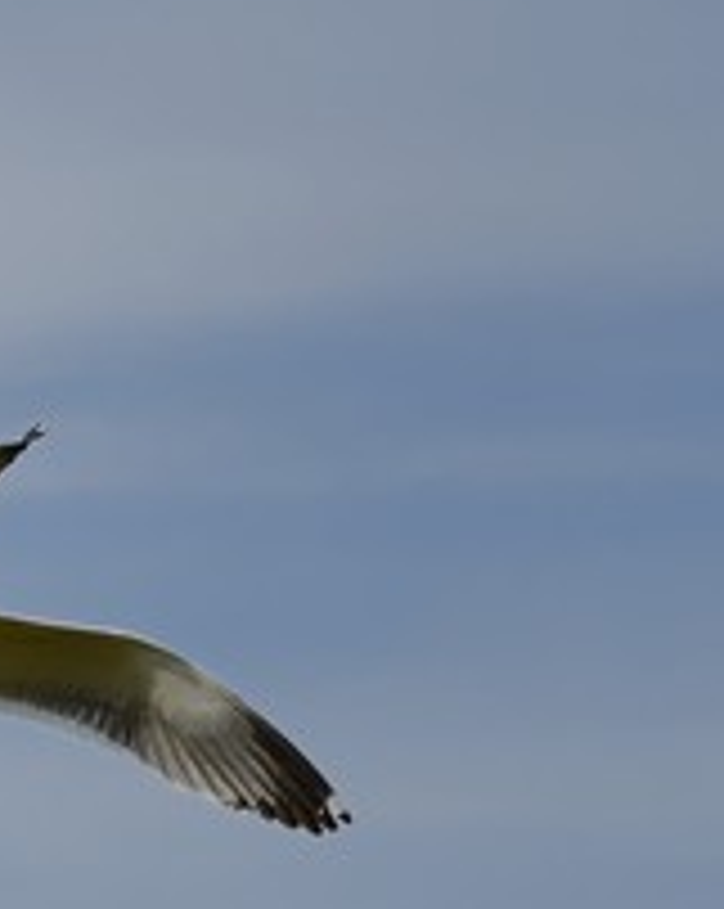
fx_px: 10497
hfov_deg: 3.9
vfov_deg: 5.0
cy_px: 558
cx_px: -108
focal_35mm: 391
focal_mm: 200
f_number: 11
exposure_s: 1/1000
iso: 400
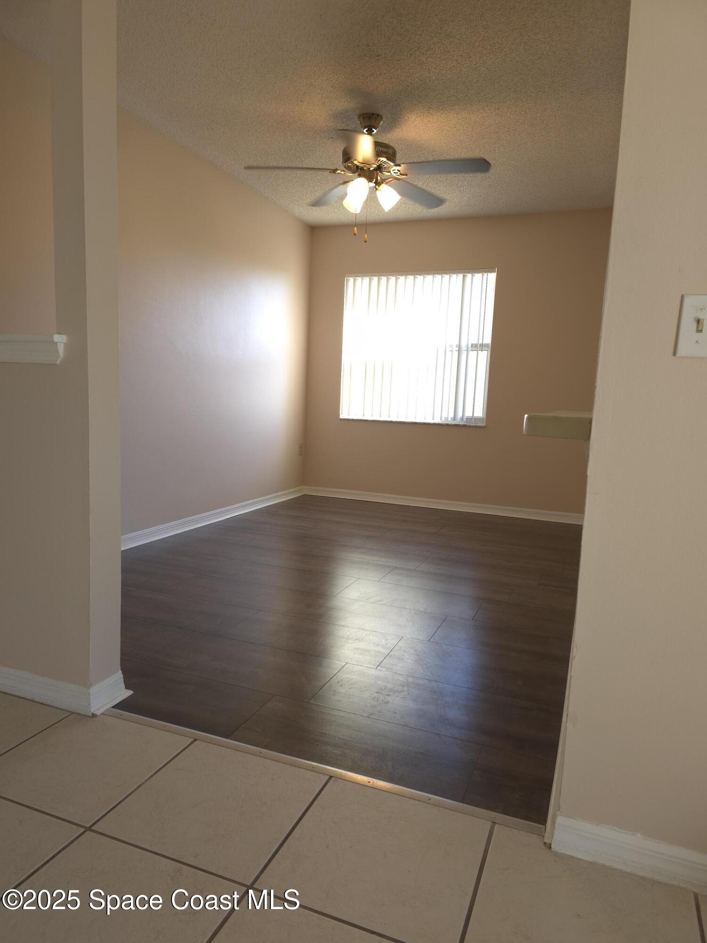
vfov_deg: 73.9
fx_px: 626
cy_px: 472
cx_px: 354
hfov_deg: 58.9
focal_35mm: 23
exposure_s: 1/60
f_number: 1.7
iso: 64
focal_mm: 6.3
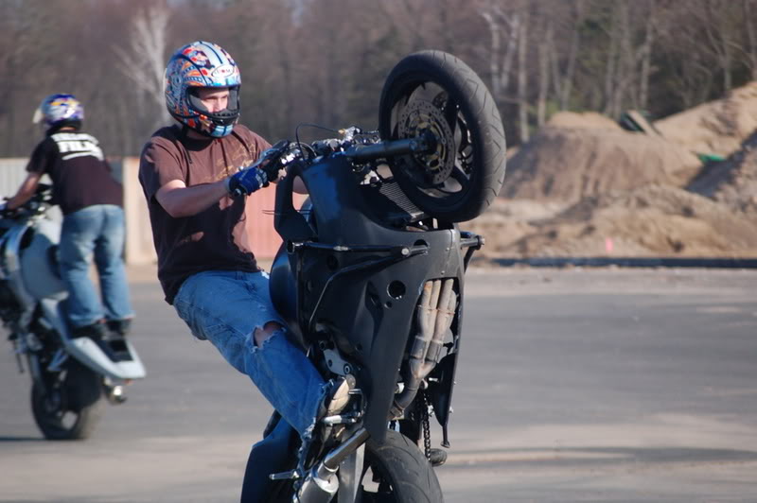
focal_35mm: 300
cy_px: 252
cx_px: 378
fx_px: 6303
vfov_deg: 4.6
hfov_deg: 6.9
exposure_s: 1/500
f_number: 5.6
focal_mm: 200
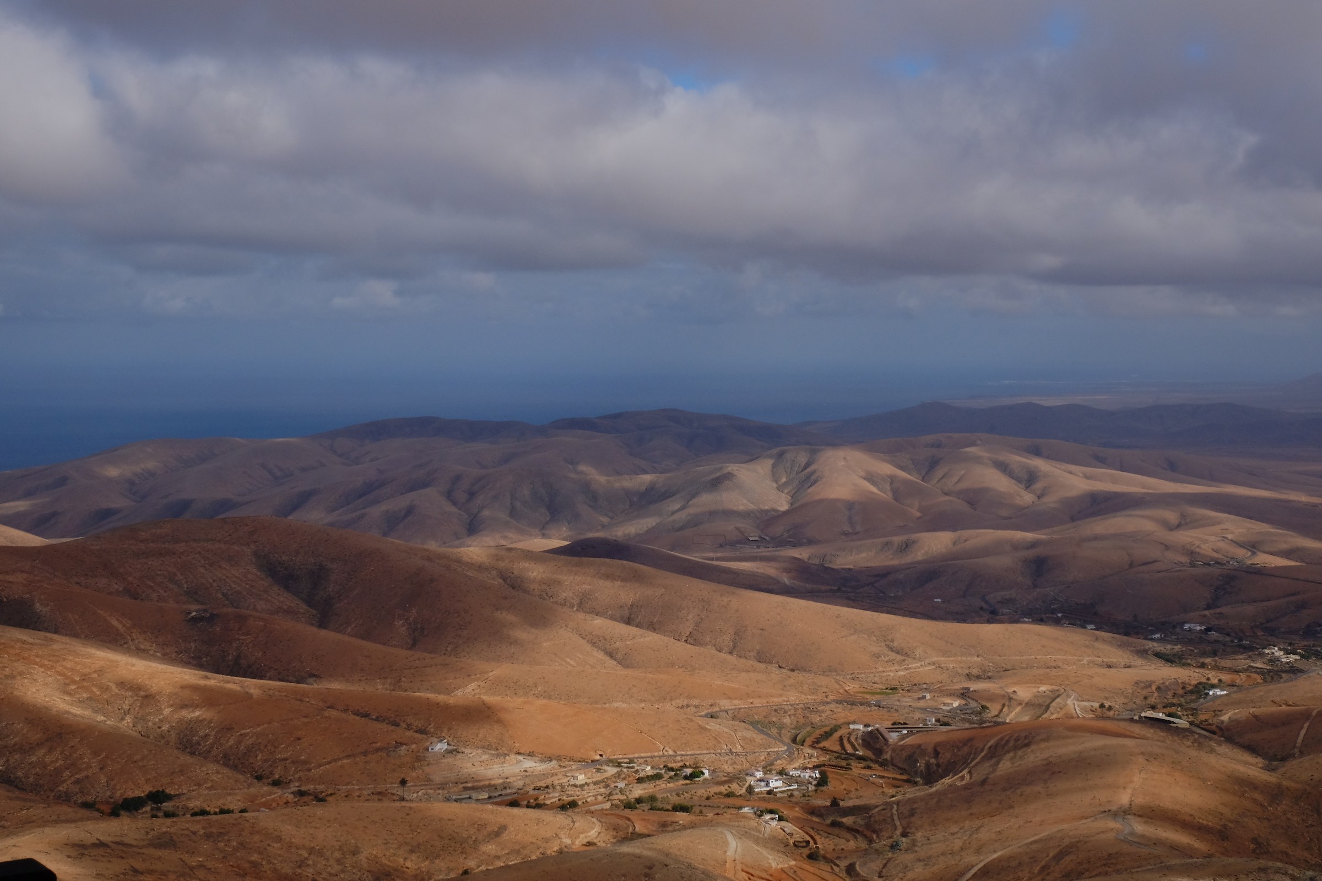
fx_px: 1946
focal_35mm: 53
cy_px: 440
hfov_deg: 37.5
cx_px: 661
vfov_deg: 25.5
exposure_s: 1/450
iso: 800
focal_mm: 35.3
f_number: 22
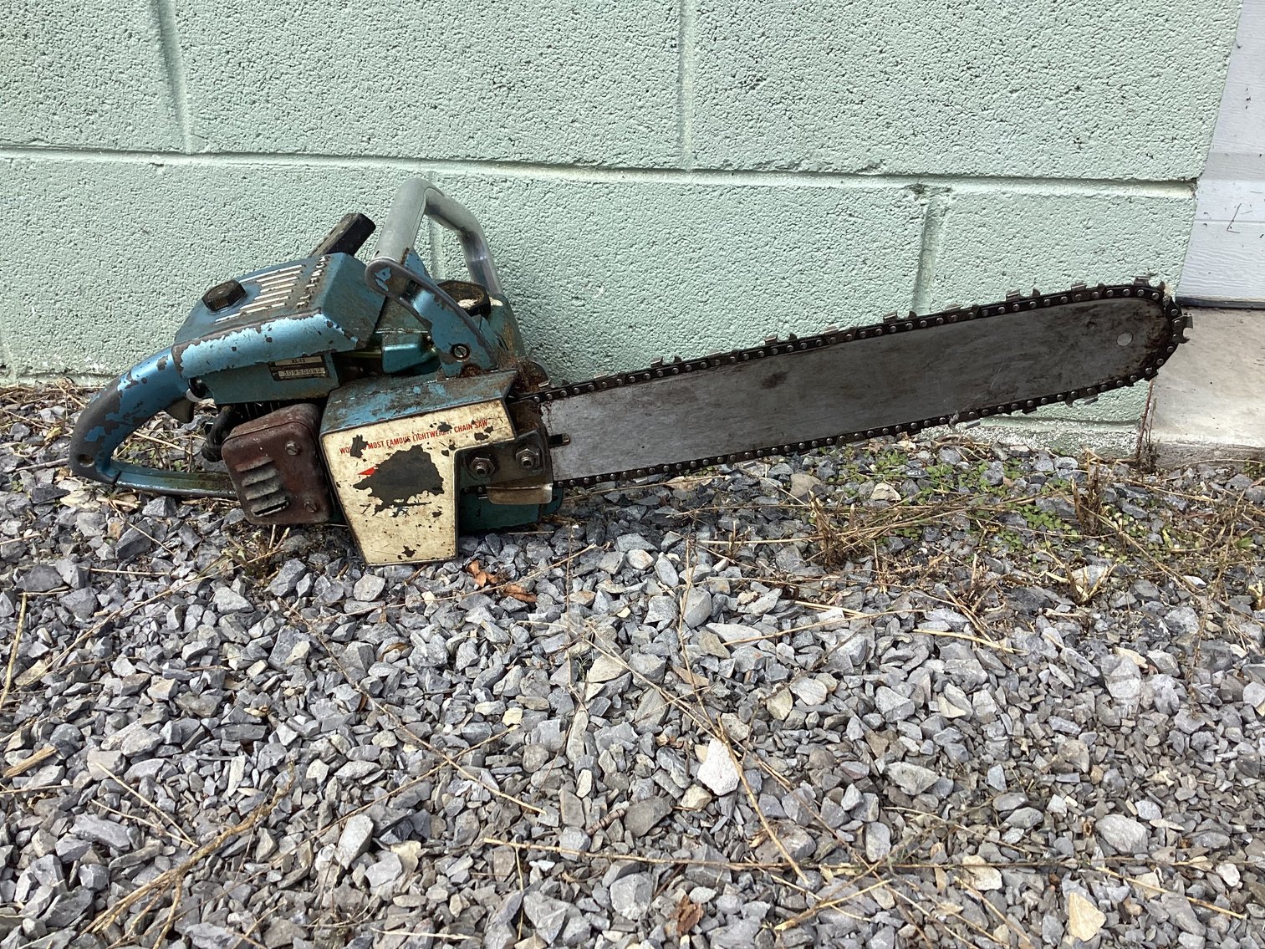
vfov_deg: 45.4
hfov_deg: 58.3
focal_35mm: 31
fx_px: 1133
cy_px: 474
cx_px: 632
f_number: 2.4
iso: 25
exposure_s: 1/482
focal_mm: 3.3
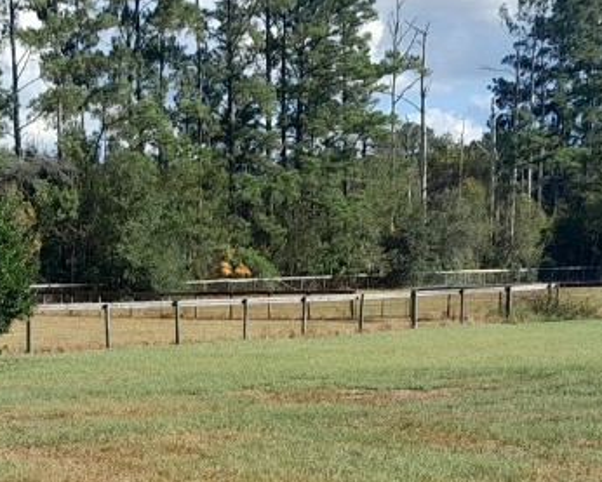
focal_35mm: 78
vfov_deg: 19.1
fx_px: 1390
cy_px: 496
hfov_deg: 24.3
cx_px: 197
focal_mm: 4
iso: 40
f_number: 1.8
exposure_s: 1/347
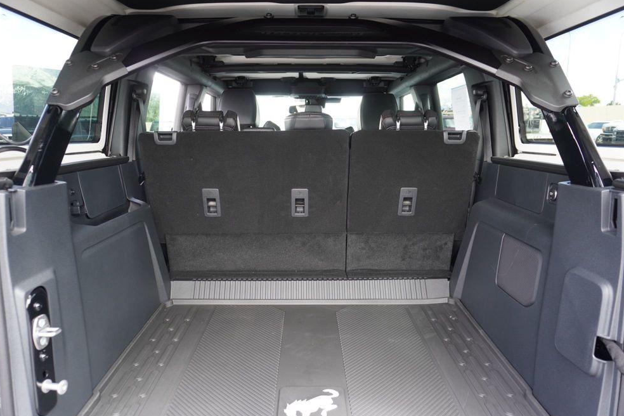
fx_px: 433
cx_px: 306
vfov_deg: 51.3
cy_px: 211
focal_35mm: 25
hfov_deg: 71.5
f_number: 4
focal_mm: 16
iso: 250
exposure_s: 1/60
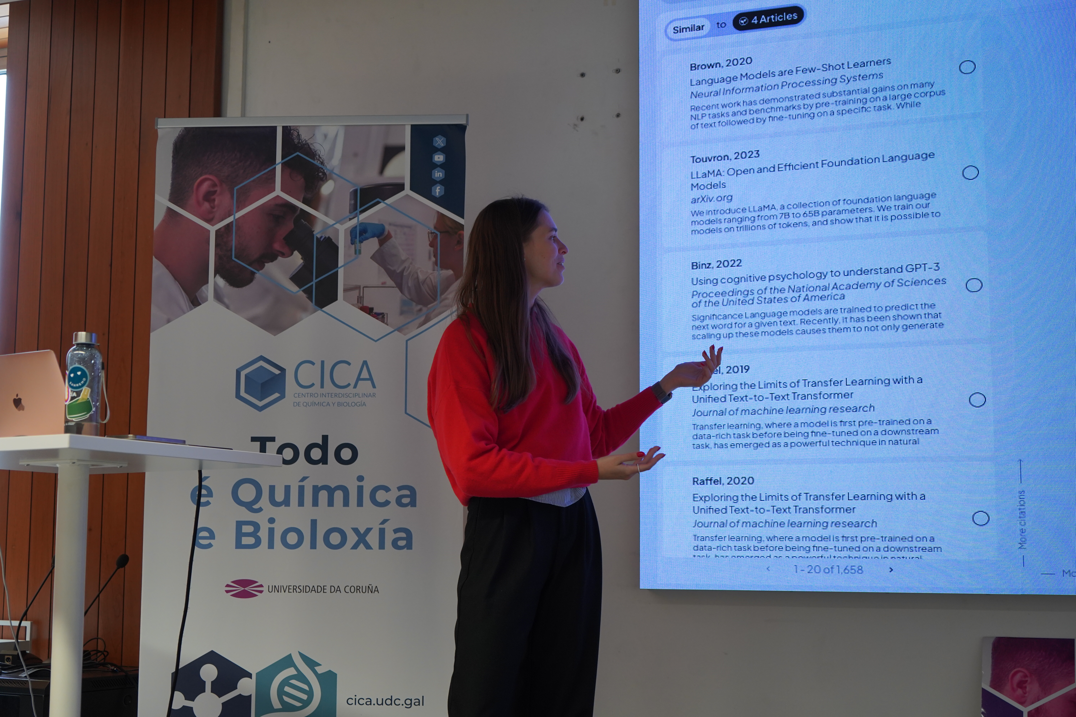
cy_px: 358
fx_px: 1464
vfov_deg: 27.5
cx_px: 538
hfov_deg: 40.3
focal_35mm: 49
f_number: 4
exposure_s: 1/160
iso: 1000
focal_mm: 49
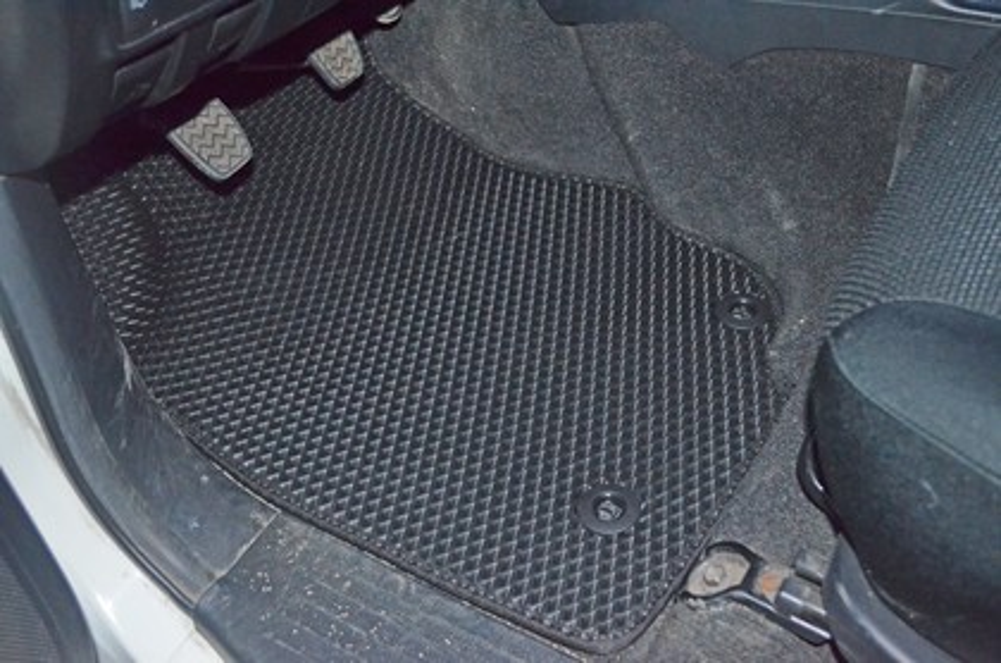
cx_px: 500
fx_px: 1082
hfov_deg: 49.6
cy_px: 332
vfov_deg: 34.0
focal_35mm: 39
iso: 3200
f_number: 4.2
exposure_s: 1/60
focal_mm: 26
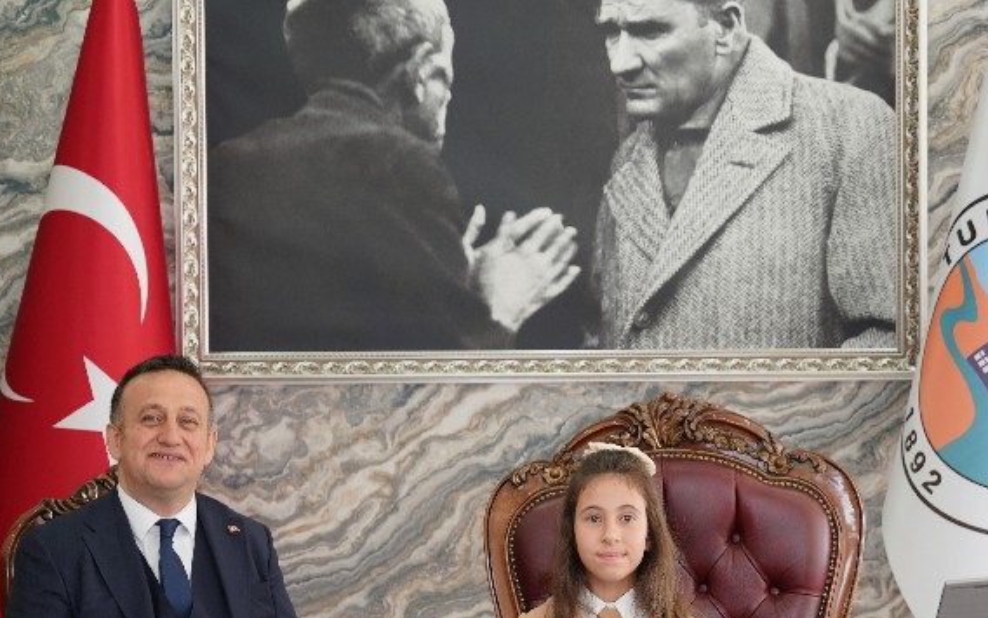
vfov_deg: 11.4
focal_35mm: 115
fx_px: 3094
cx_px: 543
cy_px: 398
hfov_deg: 18.1
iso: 160
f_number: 2.8
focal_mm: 62.5
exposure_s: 1/80
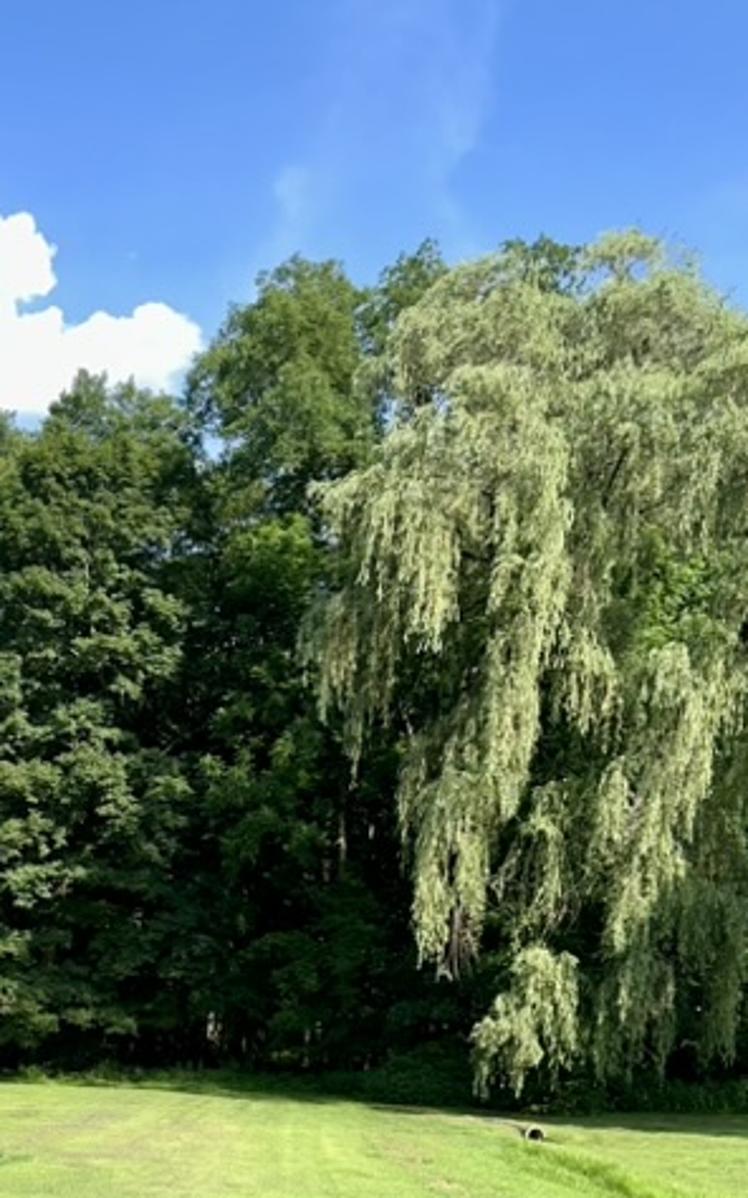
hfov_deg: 23.0
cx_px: 78
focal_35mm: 55
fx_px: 1795
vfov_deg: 34.5
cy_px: 1112
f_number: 1.78
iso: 80
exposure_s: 1/3058
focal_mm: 6.86
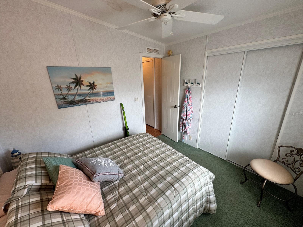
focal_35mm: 14
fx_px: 123
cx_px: 152
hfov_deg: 102.1
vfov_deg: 85.7
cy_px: 114
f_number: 2.2
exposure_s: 1/99
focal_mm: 2.22
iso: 100
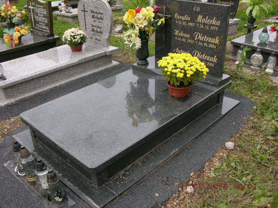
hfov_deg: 52.6
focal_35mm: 35
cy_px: 104
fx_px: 281
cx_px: 139
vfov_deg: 40.7
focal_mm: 8.9
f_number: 5
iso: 50
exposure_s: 1/139
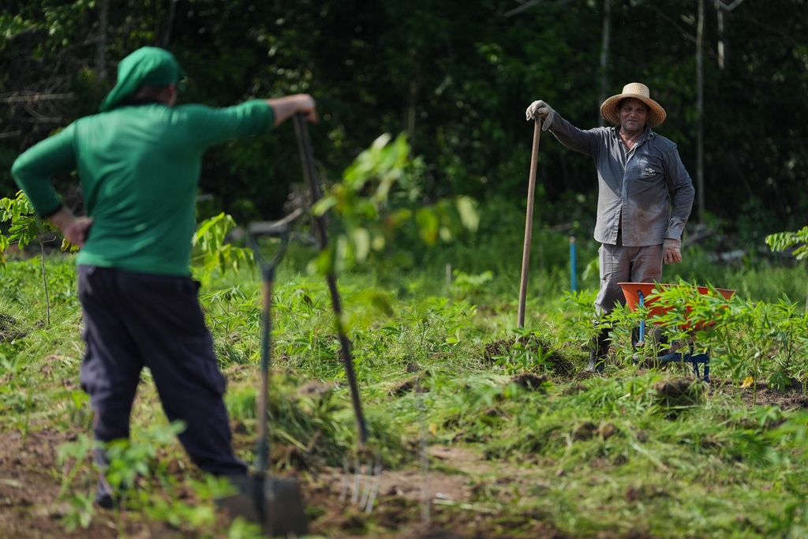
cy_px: 270
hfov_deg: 10.3
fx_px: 4489
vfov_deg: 6.9
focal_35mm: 200
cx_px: 404
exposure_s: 1/4000
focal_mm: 200
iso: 400
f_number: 2.8
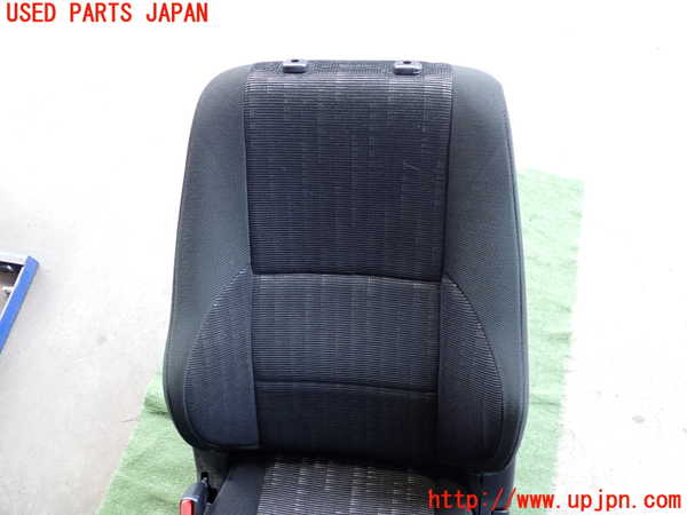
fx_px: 595
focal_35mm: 30
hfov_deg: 60.0
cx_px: 344
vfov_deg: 46.8
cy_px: 258
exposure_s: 1/30
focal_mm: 5.4
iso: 200
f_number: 2.3
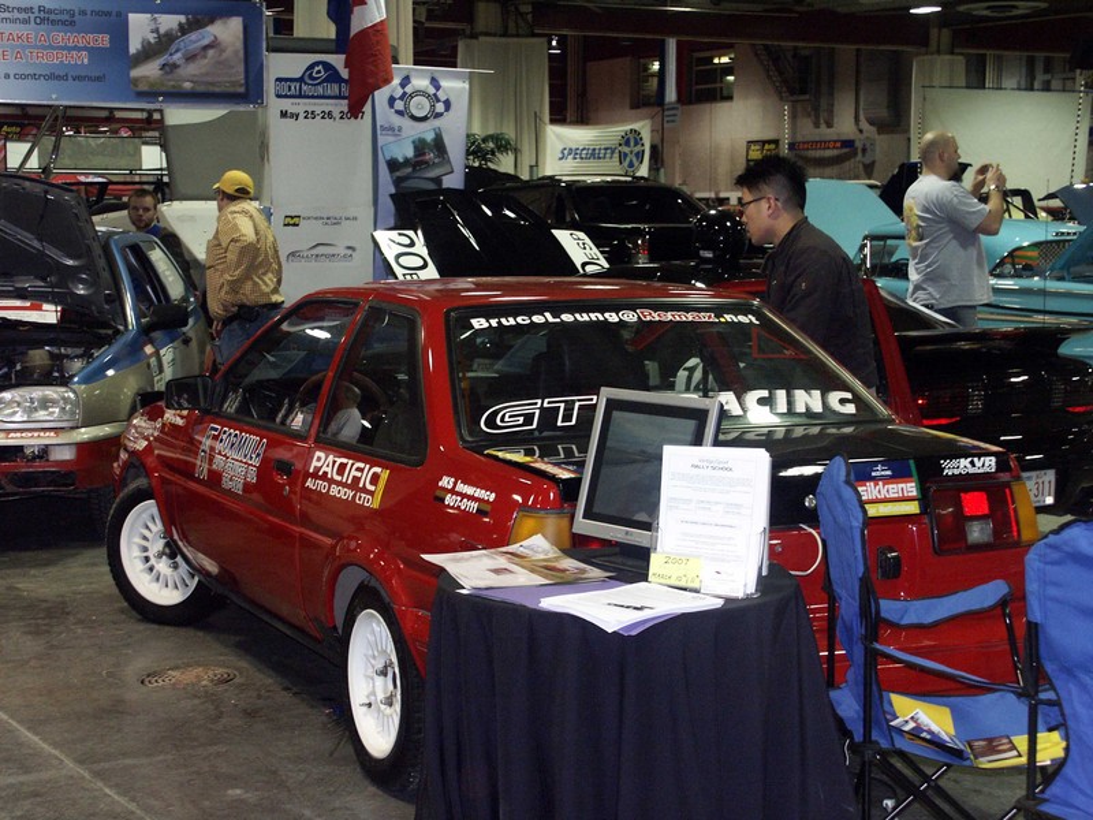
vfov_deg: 20.4
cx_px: 546
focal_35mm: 72
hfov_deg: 27.0
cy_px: 410
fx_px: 2273
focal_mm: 17.91
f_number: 3.5
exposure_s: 1/60
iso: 200
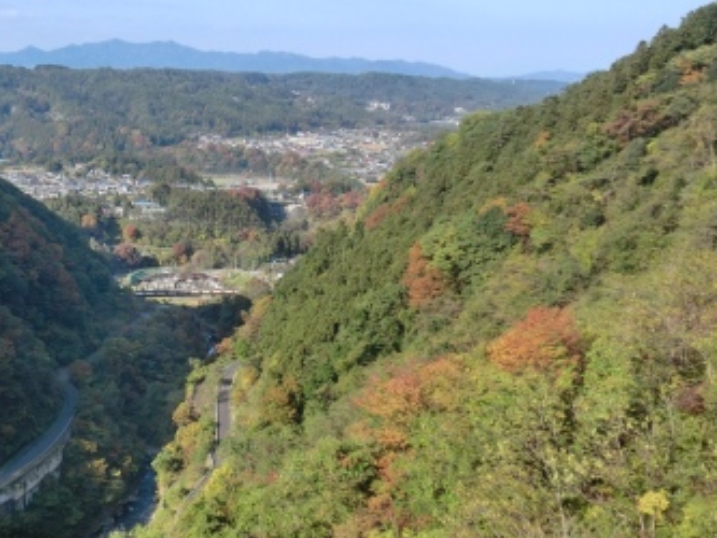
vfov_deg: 34.3
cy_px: 302
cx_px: 205
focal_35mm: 42
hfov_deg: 43.7
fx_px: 870
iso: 100
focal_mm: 5
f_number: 3
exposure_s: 1/640
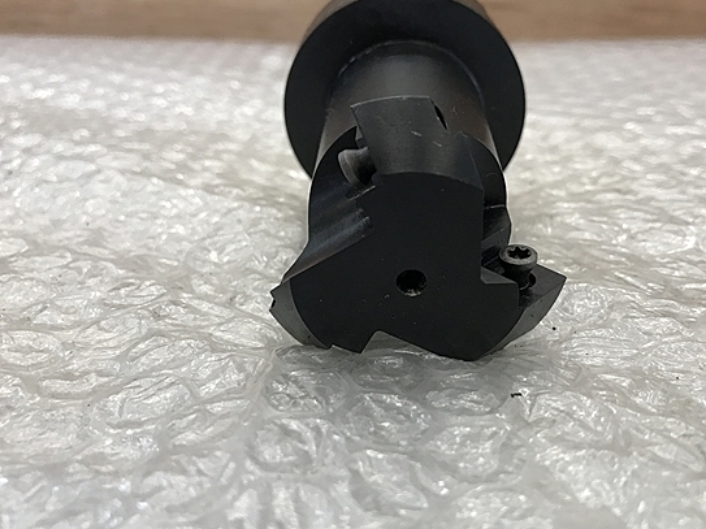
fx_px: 673
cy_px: 260
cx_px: 408
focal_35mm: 33
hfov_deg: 55.1
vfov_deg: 42.9
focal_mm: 3.99
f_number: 1.8
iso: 25
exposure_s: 1/40
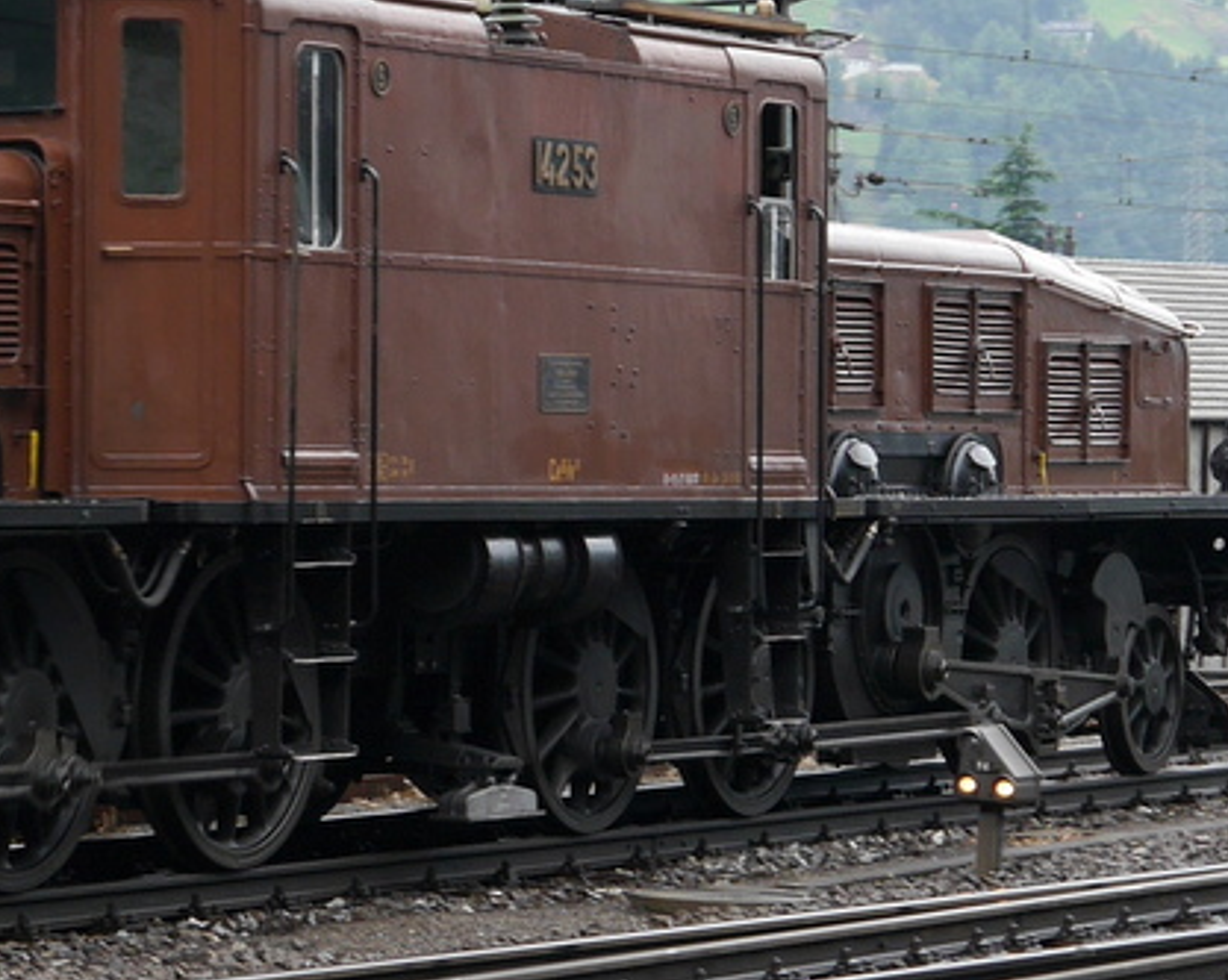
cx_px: -280
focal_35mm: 129
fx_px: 4685
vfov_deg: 11.9
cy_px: 372
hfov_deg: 14.4
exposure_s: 1/80
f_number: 4.5
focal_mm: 23
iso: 160
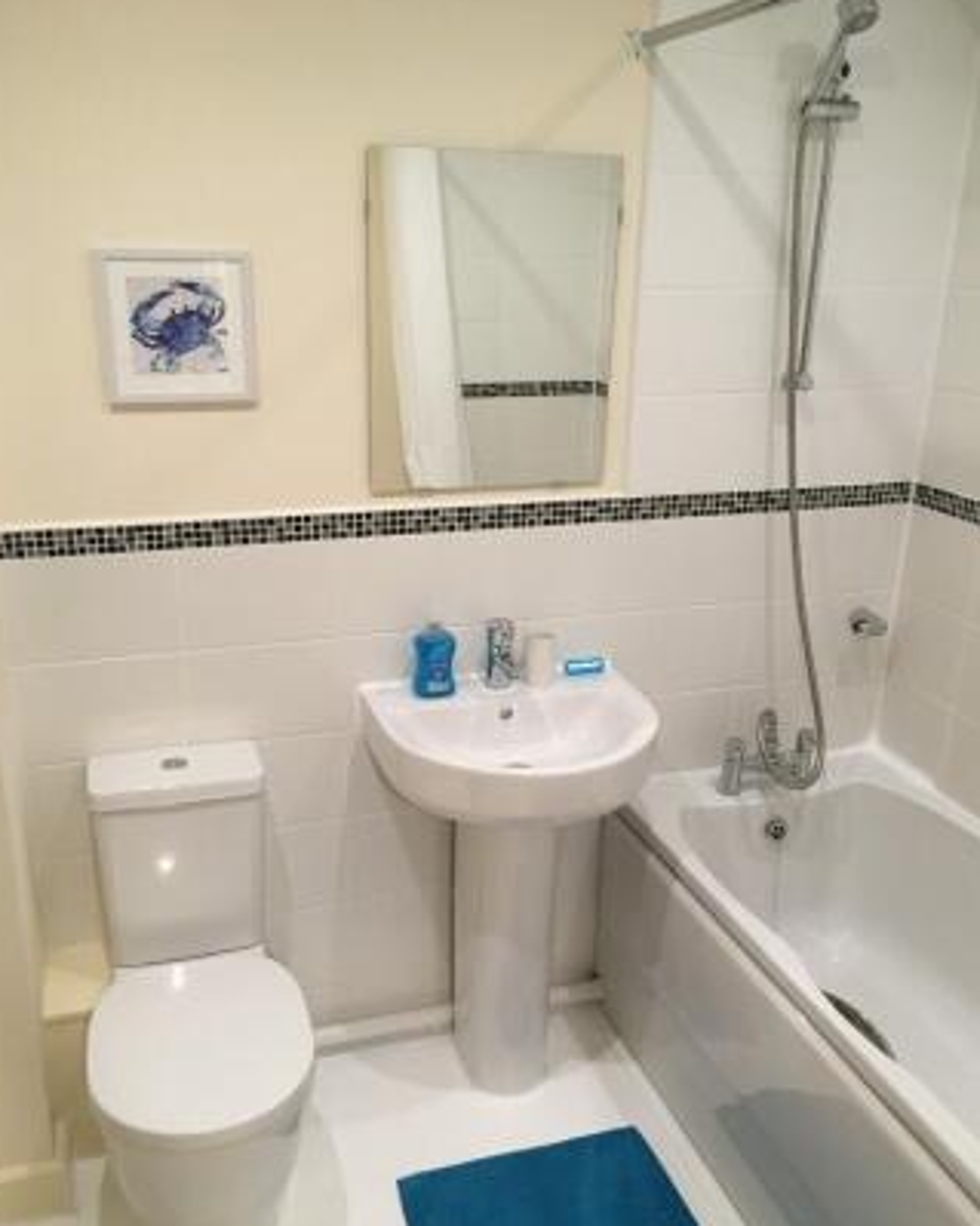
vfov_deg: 57.2
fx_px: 1124
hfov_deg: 47.1
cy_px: 650
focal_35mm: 31
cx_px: 482
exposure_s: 1/33
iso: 160
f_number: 2.2
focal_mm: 4.15
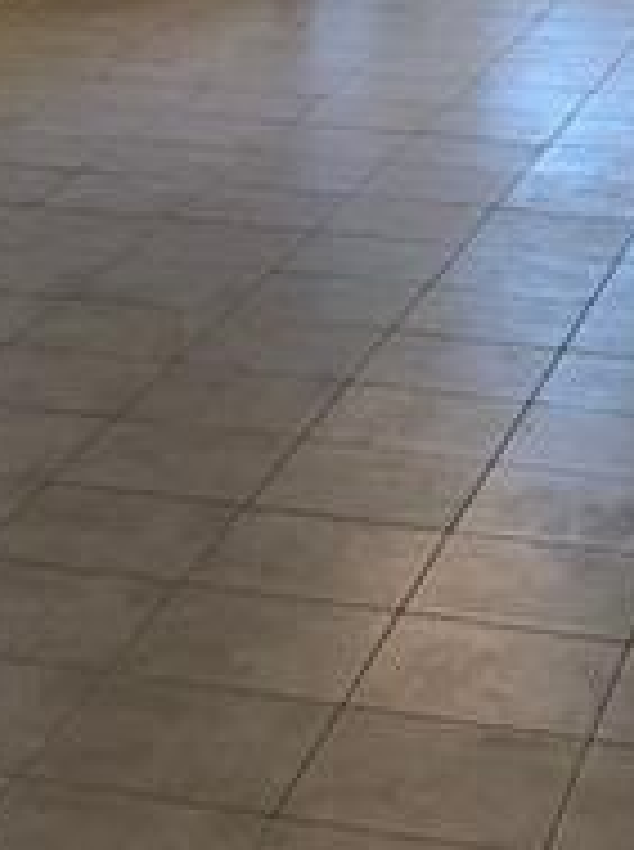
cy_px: -85
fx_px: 2793
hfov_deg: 12.9
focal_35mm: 114
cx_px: 189
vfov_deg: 16.8
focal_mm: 4
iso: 64
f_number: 1.8
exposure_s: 1/120
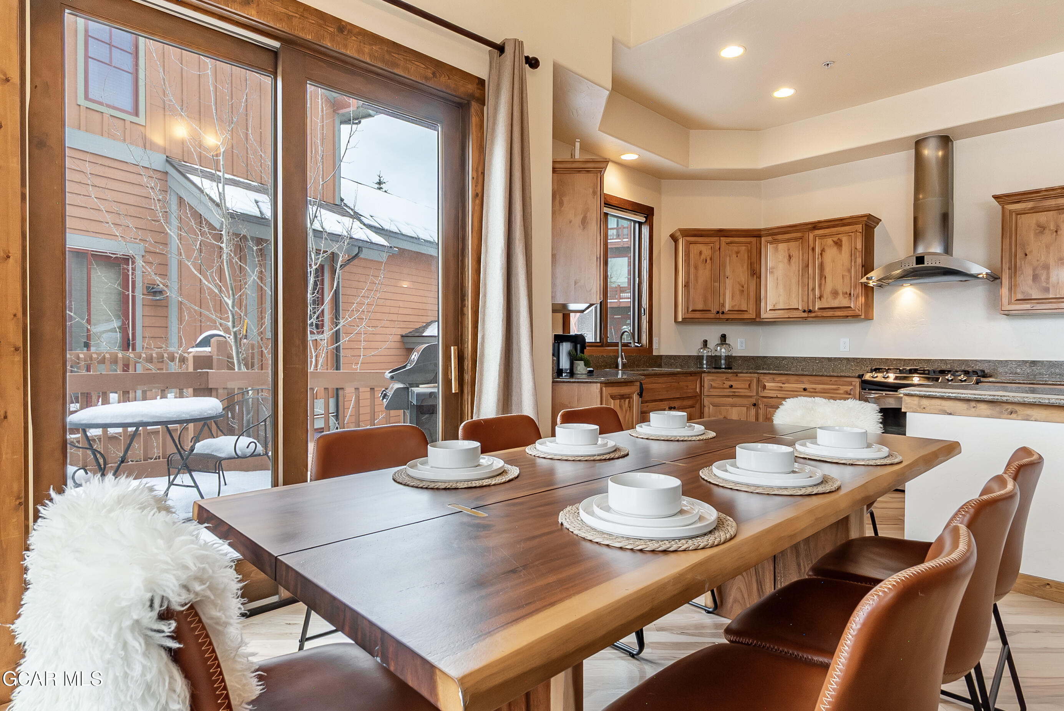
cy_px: 356
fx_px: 532
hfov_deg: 90.0
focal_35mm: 18
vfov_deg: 67.5
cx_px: 532
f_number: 10
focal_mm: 12
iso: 100
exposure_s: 1/3
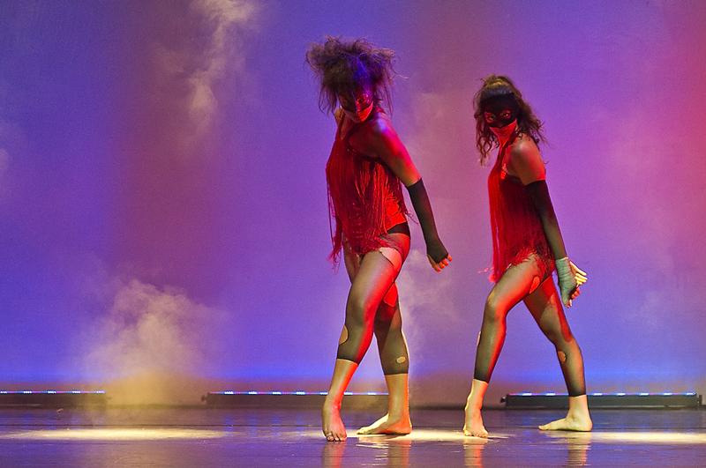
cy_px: 234
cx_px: 353
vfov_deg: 11.4
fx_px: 2350
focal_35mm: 120
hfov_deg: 17.1
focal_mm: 80
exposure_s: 1/125
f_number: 2.8
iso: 1250
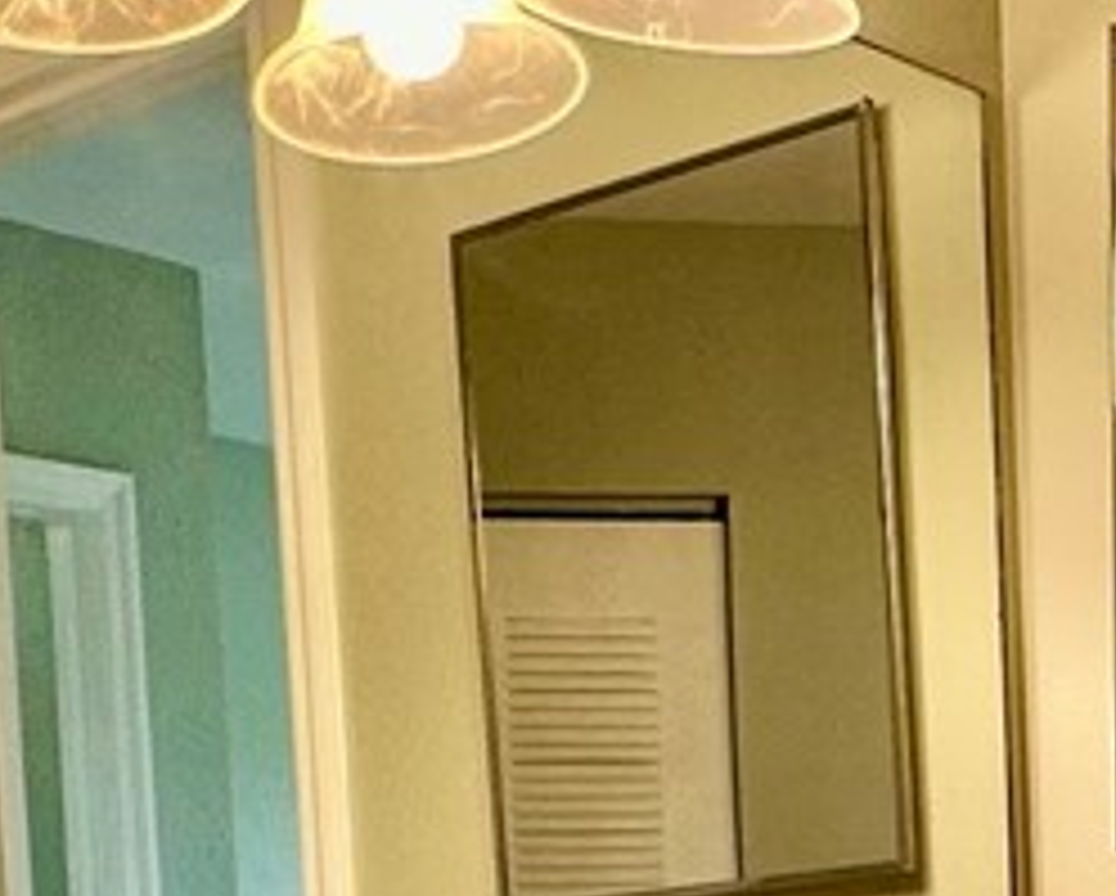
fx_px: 2910
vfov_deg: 15.4
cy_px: 1544
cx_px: 1089
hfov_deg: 21.0
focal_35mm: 88
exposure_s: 1/120
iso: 100
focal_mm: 2.22
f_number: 2.2
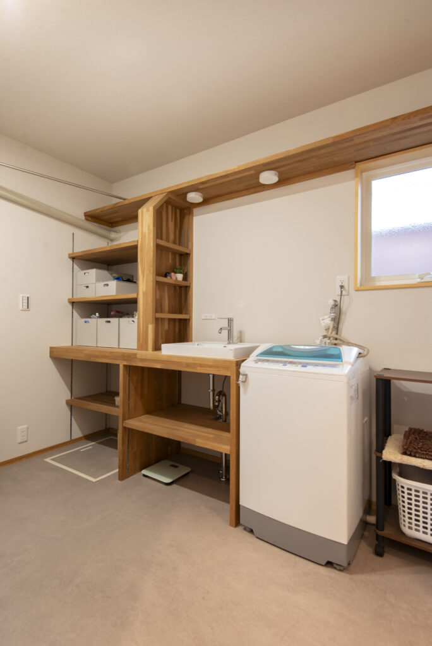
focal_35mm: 18
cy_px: 323
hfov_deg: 67.5
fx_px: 324
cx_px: 216
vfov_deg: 90.0
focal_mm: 18
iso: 200
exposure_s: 1/1.67
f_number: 8
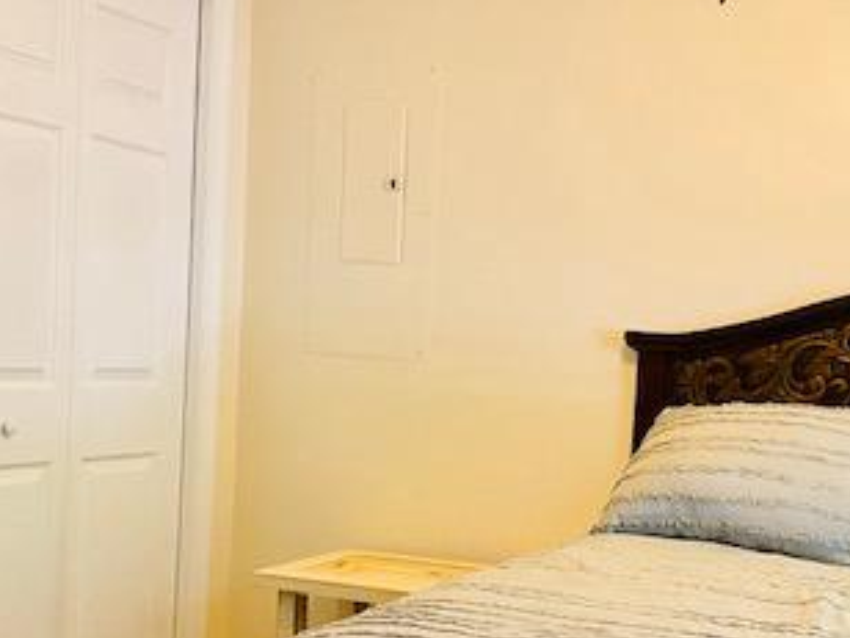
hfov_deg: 35.2
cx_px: 563
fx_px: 1326
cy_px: 483
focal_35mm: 54
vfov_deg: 26.7
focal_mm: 4.25
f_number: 1.8
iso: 250
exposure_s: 1/60
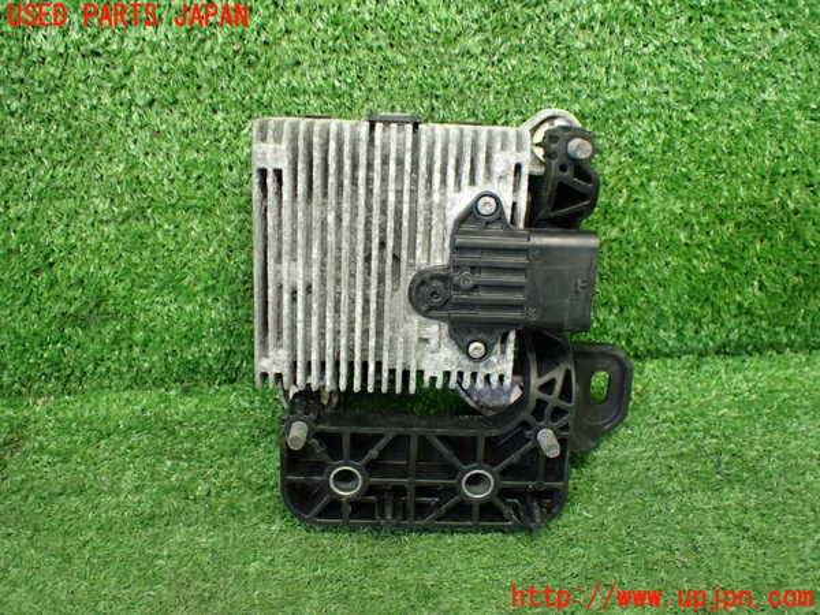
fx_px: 711
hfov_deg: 60.0
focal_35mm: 30
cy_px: 308
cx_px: 410
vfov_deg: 46.8
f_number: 2.3
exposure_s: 1/125
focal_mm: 5.4
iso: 800
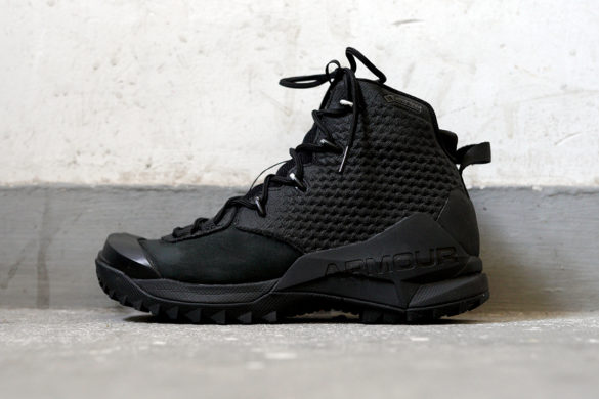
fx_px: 832
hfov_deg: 39.6
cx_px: 300
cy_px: 200
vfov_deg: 27.0
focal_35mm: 50
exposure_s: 1/80
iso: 1600
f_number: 3.5
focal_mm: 50
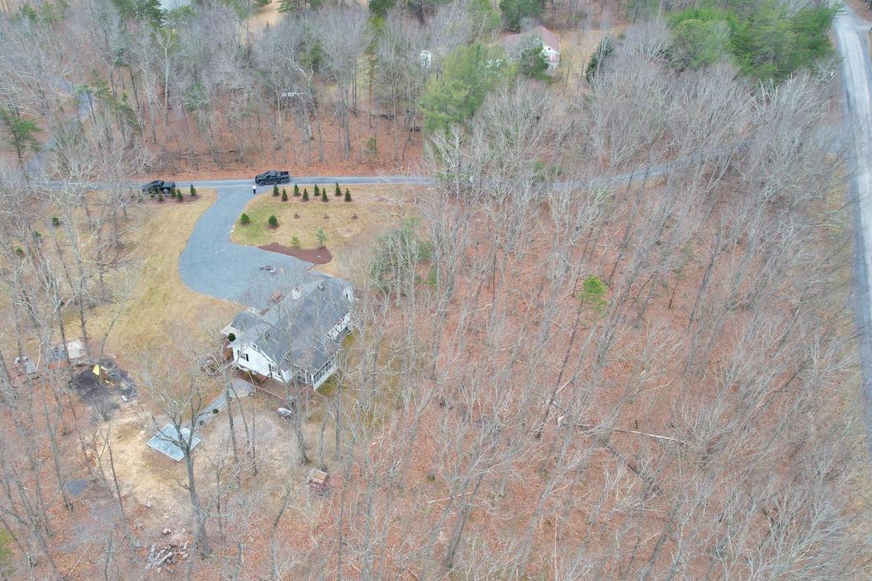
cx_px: 363
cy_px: 348
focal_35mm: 30
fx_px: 727
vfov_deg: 43.4
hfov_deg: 61.6
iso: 100
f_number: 2.8
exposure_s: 1/160
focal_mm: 8.38
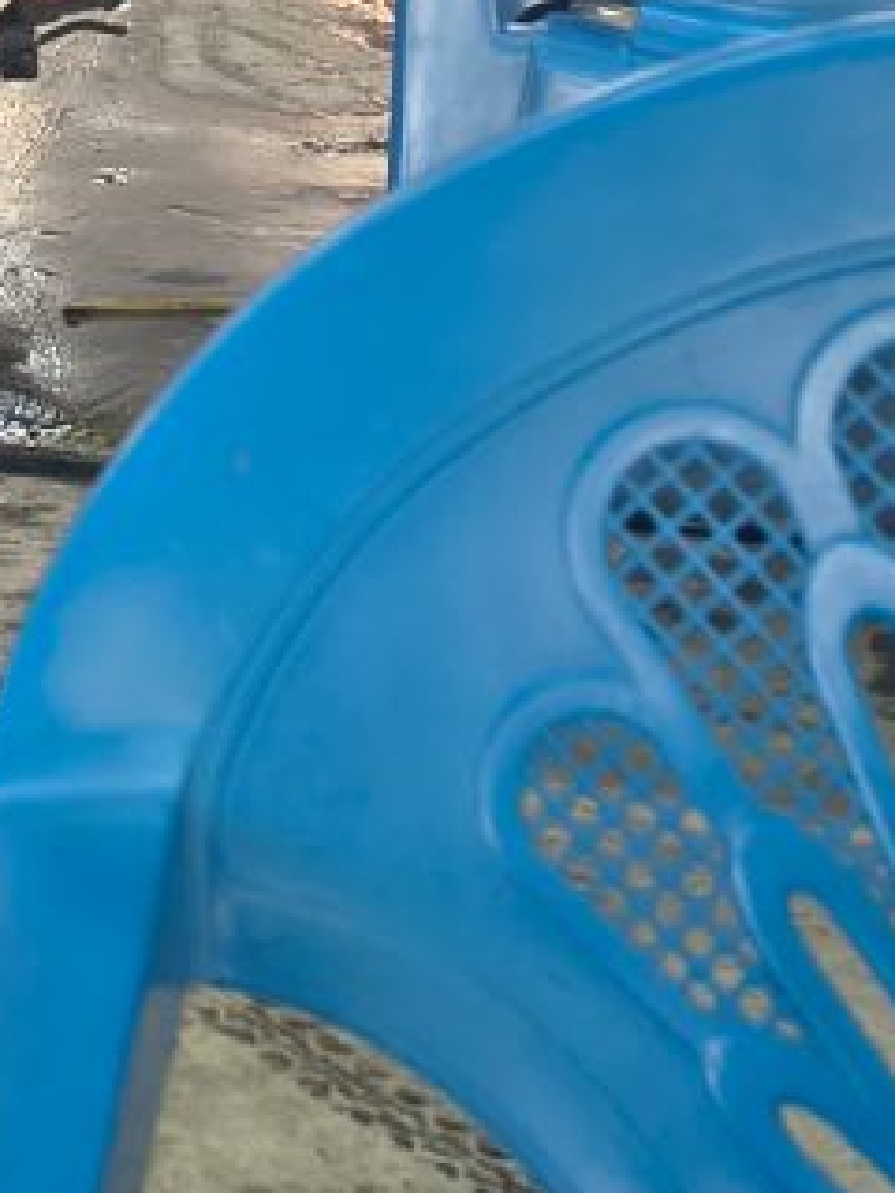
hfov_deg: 12.3
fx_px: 3964
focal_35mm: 115
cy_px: -645
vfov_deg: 15.6
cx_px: -436
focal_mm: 5.56
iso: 114
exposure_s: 1/120
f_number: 1.8
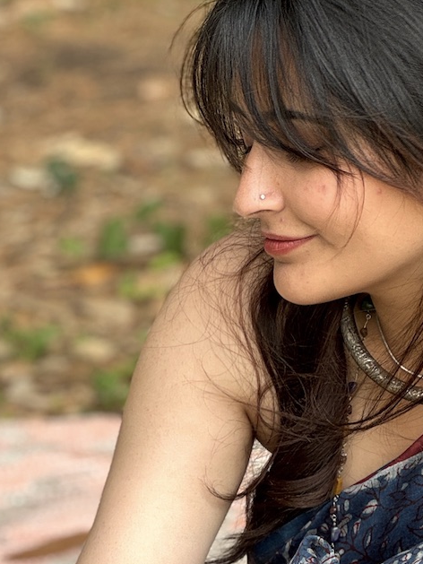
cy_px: 591
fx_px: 2834
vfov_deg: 11.2
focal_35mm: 174
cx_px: 367
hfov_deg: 8.5
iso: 40
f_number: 2.8
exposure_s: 1/99
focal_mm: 9
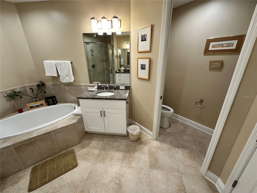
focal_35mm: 14
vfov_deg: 85.7
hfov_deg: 102.1
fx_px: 104
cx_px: 128
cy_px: 96
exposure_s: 1/120
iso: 250
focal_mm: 2.22
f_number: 2.2
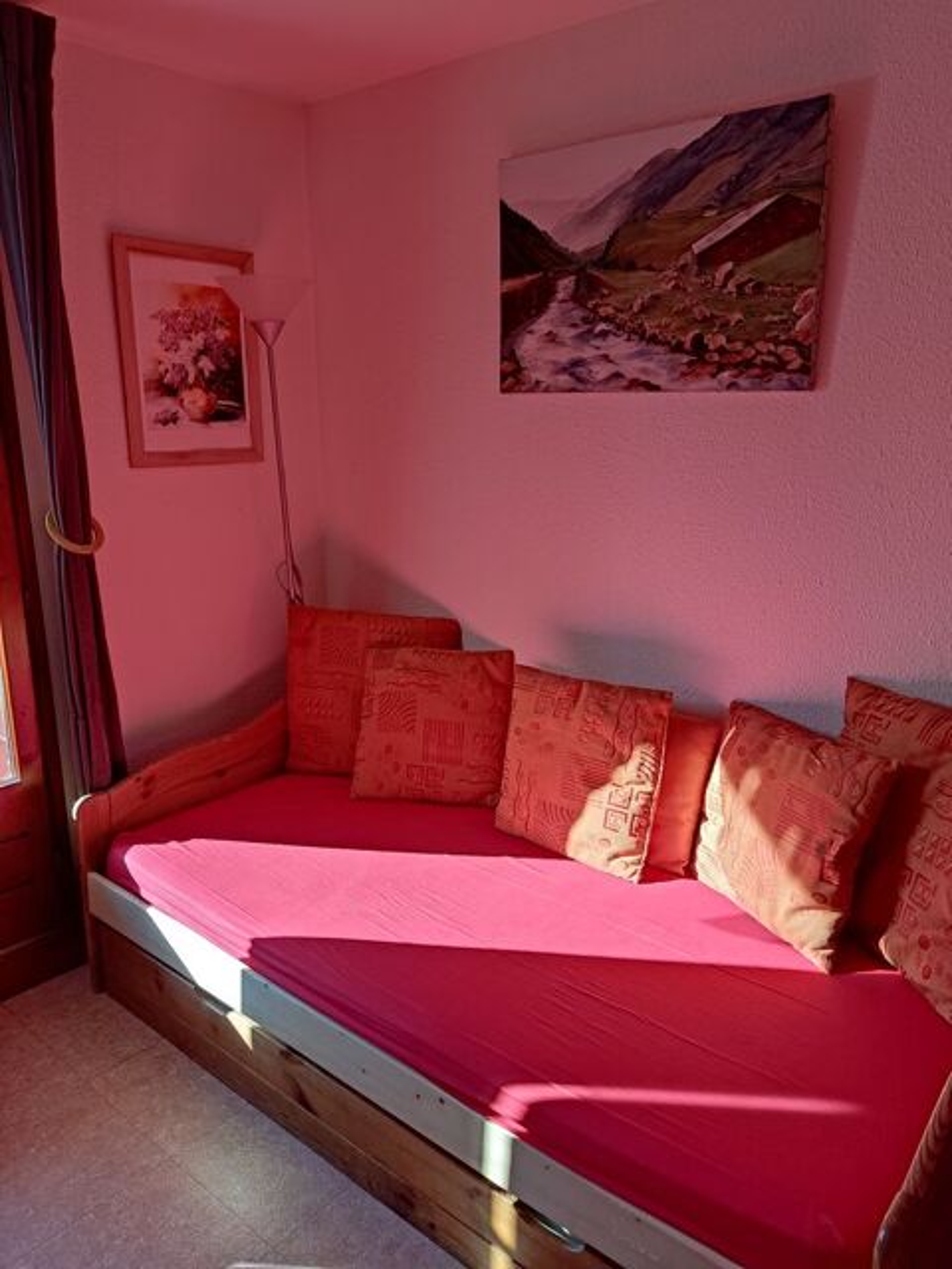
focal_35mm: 25
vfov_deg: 69.4
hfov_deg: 54.9
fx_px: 917
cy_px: 634
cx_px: 476
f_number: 1.79
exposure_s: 1/100
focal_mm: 4.71
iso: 77
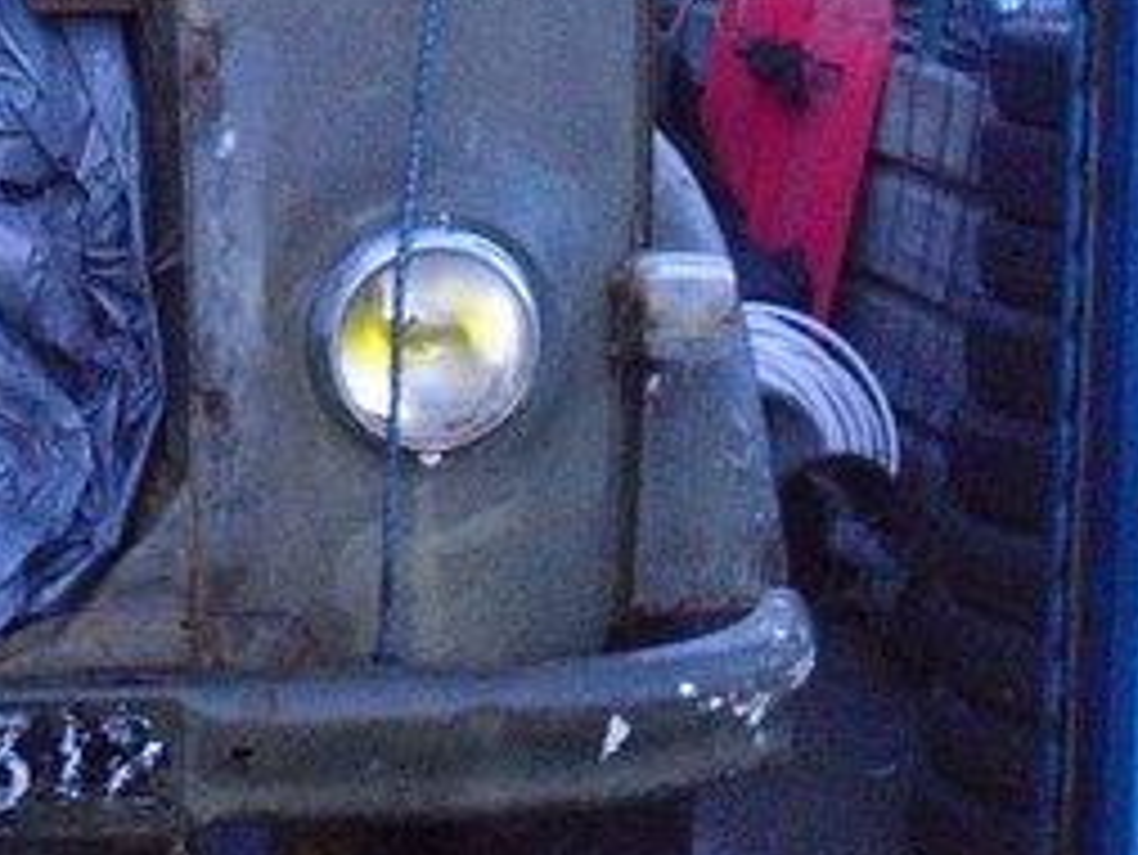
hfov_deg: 18.0
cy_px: -106
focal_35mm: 105
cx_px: -126
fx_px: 3454
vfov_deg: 13.8
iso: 800
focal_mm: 6.2
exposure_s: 1/60
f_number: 2.8
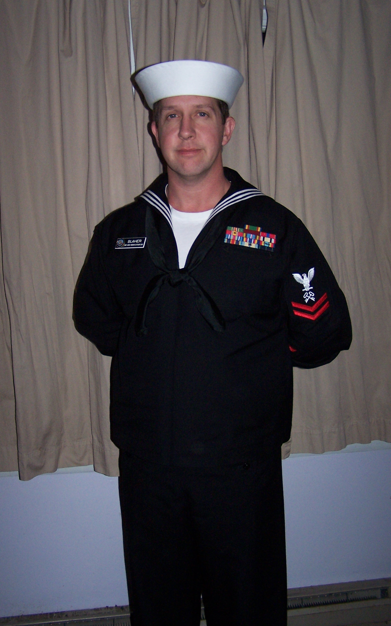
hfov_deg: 31.2
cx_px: 183
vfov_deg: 48.2
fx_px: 699
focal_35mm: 41
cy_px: 309
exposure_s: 1/60
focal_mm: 6.3
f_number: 2.8
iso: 140
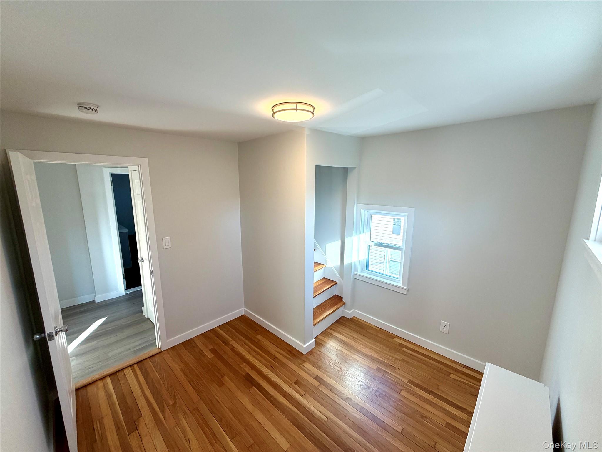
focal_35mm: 14
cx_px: 301
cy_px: 226
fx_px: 243
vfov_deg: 85.7
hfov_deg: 102.1
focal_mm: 2.22
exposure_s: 1/120
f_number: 2.2
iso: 100
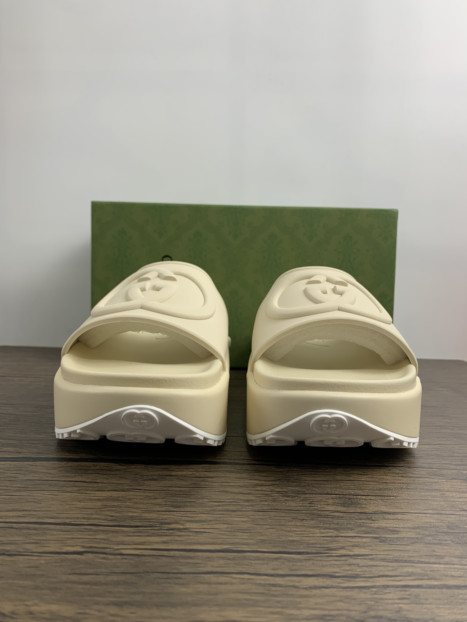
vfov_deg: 67.3
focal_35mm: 26
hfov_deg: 53.1
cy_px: 311
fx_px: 468
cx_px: 234
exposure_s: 1/121
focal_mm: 4.25
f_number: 1.8
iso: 50
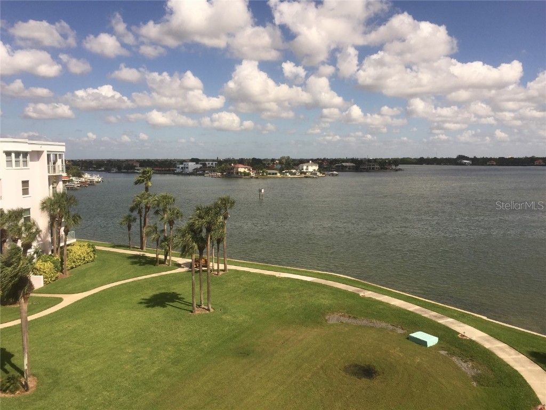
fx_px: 457
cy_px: 205
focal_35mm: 29
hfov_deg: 61.7
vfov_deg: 48.2
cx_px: 273
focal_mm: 4.15
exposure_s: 1/3049
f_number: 2.2
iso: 32
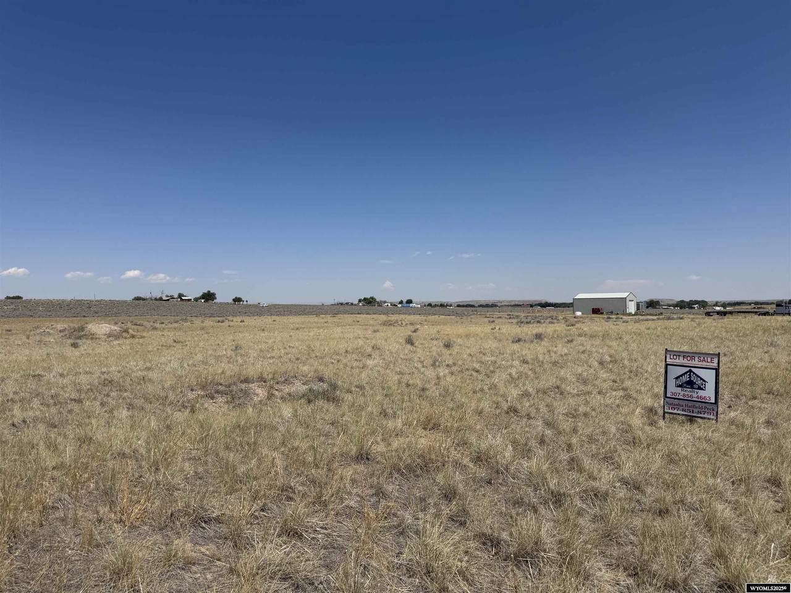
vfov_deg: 56.8
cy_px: 296
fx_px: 548
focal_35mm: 24
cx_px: 396
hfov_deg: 71.6
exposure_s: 1/9009
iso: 80
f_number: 1.78
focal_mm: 6.76
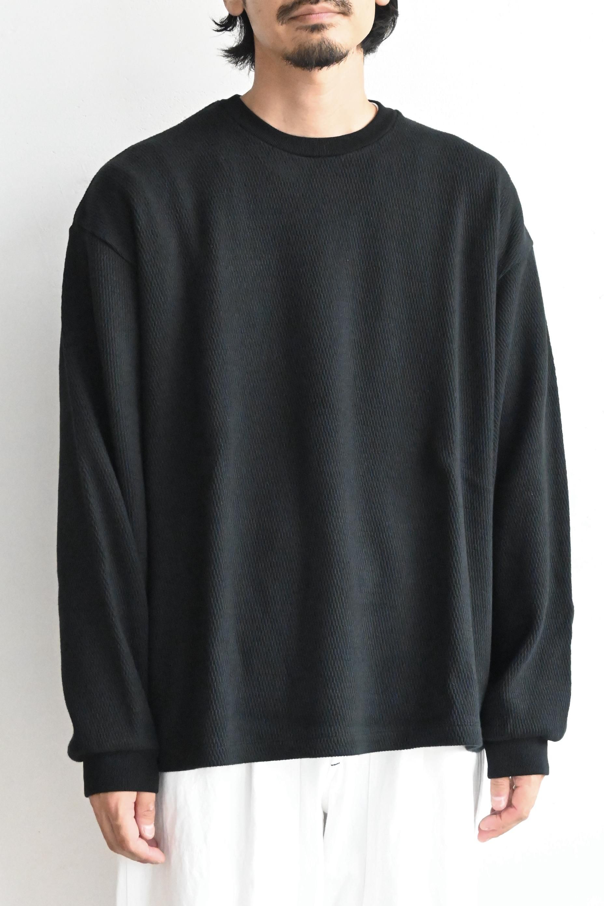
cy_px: 453
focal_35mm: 68
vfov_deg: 29.9
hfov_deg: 20.2
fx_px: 1699
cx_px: 302
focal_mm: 45
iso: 12800
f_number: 8
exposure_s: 1/250
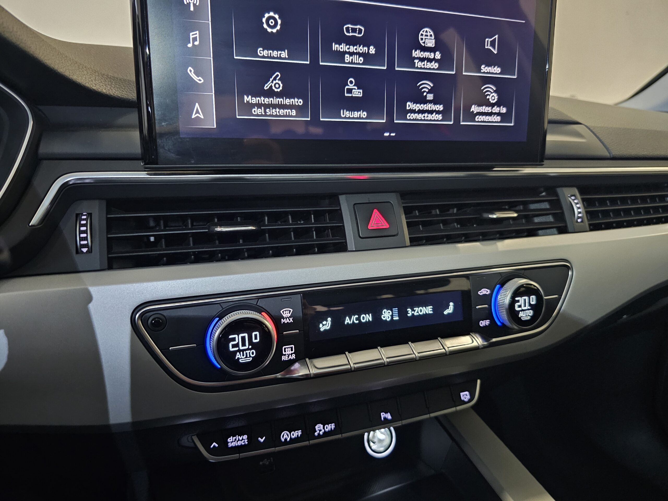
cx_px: 334
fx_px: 444
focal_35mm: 23
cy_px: 250
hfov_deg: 73.9
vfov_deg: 58.9
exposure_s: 1/26.6
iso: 1000
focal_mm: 6.3
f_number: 1.7
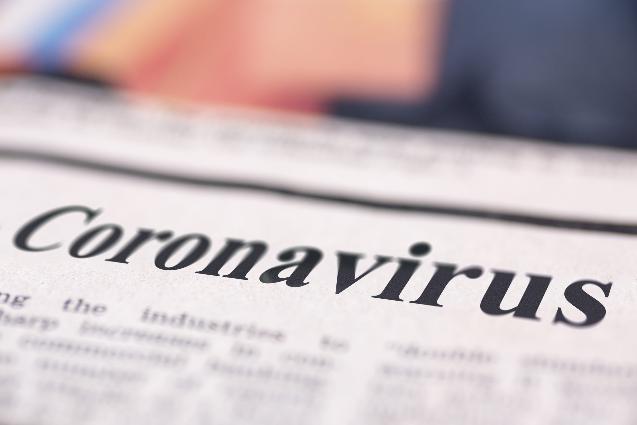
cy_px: 212
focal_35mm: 100
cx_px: 318
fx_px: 1770
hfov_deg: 20.4
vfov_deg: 13.7
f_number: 6.3
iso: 160
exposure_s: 1/125
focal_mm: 100
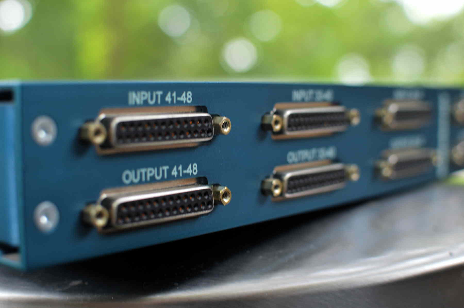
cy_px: 154
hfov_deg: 37.9
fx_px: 676
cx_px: 232
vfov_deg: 25.7
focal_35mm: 52
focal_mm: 35
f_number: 4
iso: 500
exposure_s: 1/60
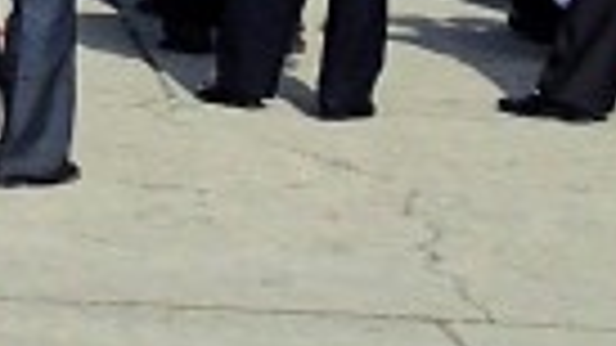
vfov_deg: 5.1
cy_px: -831
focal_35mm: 223
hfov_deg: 9.4
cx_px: -342
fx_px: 3642
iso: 100
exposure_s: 1/160
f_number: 10
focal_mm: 6.86
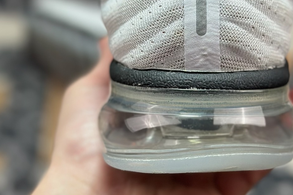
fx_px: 879
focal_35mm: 108
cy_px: 1
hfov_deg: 18.9
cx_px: 205
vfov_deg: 12.5
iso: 80
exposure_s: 1/480
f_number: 1.78
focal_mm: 6.86
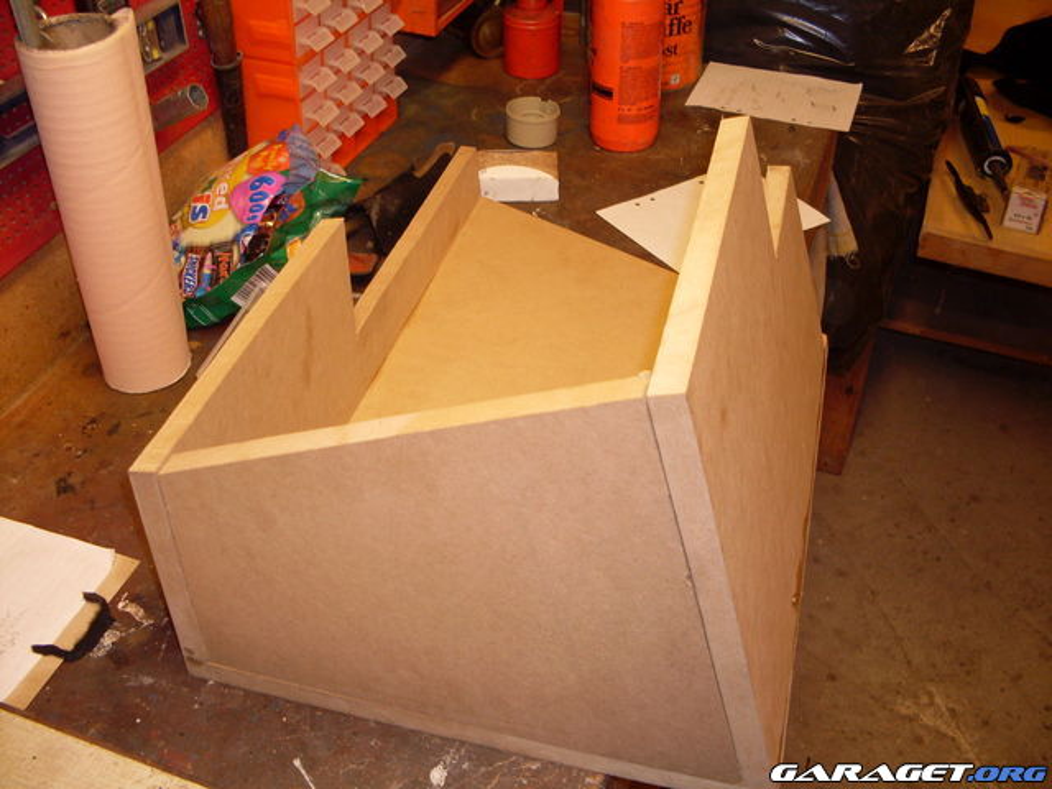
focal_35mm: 38
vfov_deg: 37.7
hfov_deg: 49.0
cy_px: 394
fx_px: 1155
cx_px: 526
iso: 100
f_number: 2.8
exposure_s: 1/45
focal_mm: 6.3
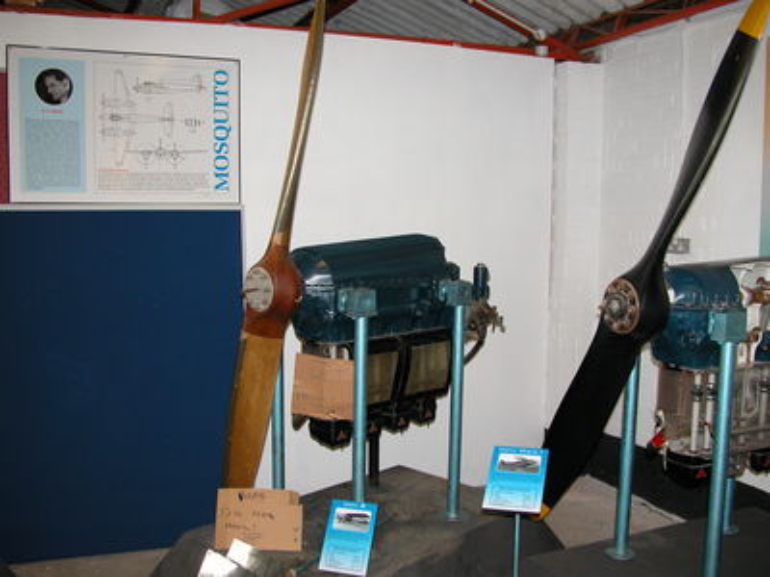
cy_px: 288
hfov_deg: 52.6
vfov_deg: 40.7
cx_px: 385
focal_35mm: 35
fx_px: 779
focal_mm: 8.9
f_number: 2.8
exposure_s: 1/60
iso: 100
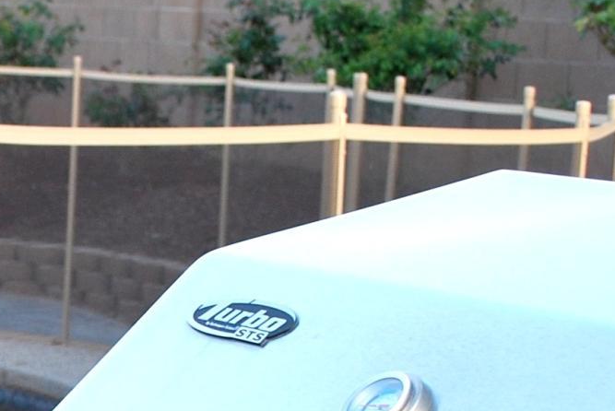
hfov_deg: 14.9
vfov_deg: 10.0
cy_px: 488
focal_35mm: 135
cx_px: -18
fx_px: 2308
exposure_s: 1/80
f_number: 4.5
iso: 200
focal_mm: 20
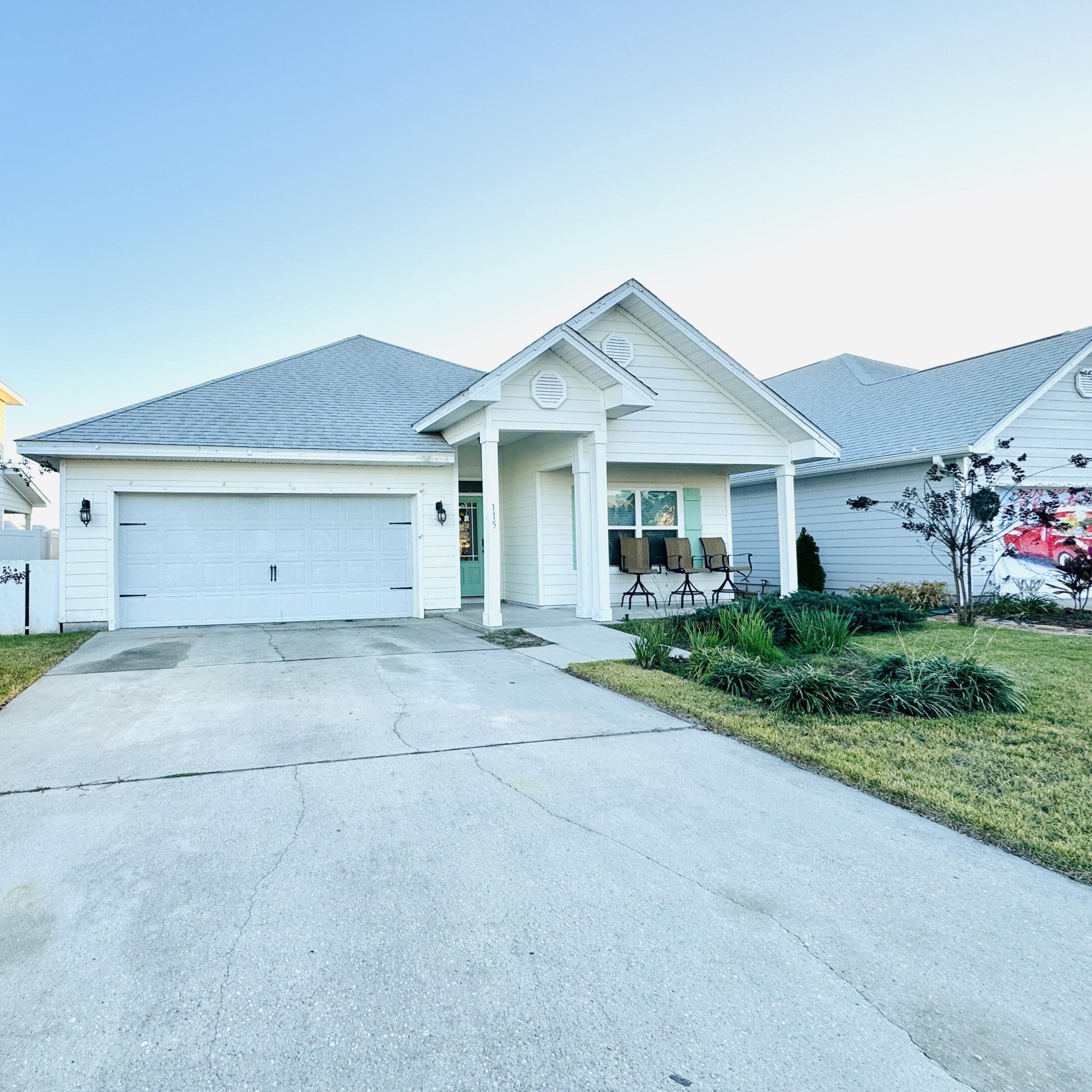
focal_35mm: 17
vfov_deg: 83.9
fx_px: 607
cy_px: 530
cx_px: 361
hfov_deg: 81.1
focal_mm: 2.22
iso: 40
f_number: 2.2
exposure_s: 1/467
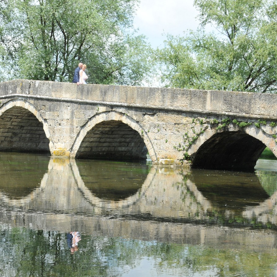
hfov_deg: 25.5
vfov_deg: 25.5
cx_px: 116
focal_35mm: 68
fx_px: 612
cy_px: 139
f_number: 14
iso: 500
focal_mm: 35
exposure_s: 1/200
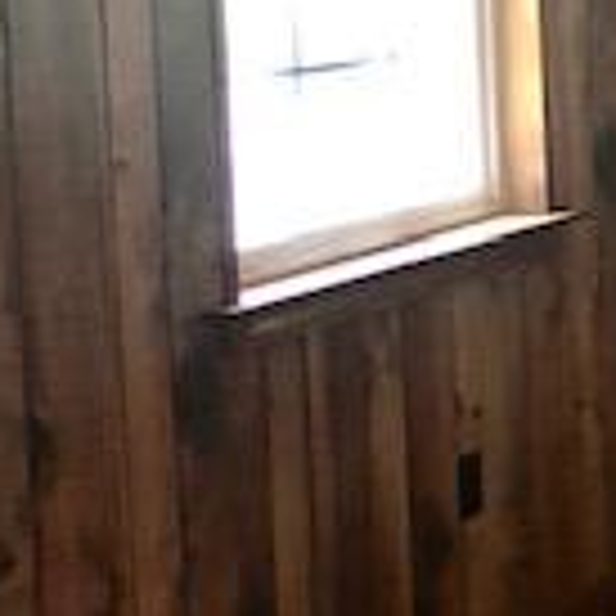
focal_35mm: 116
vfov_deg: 14.9
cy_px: 58
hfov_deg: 12.4
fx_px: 2335
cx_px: 1389
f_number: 1.8
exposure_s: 1/15
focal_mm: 3.99
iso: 50
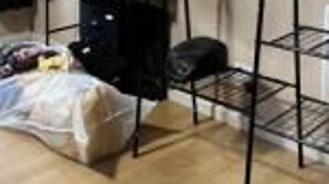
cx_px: 128
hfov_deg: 37.7
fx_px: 479
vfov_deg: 19.4
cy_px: -78
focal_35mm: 55
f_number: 1.8
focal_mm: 1.57
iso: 500
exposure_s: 1/50
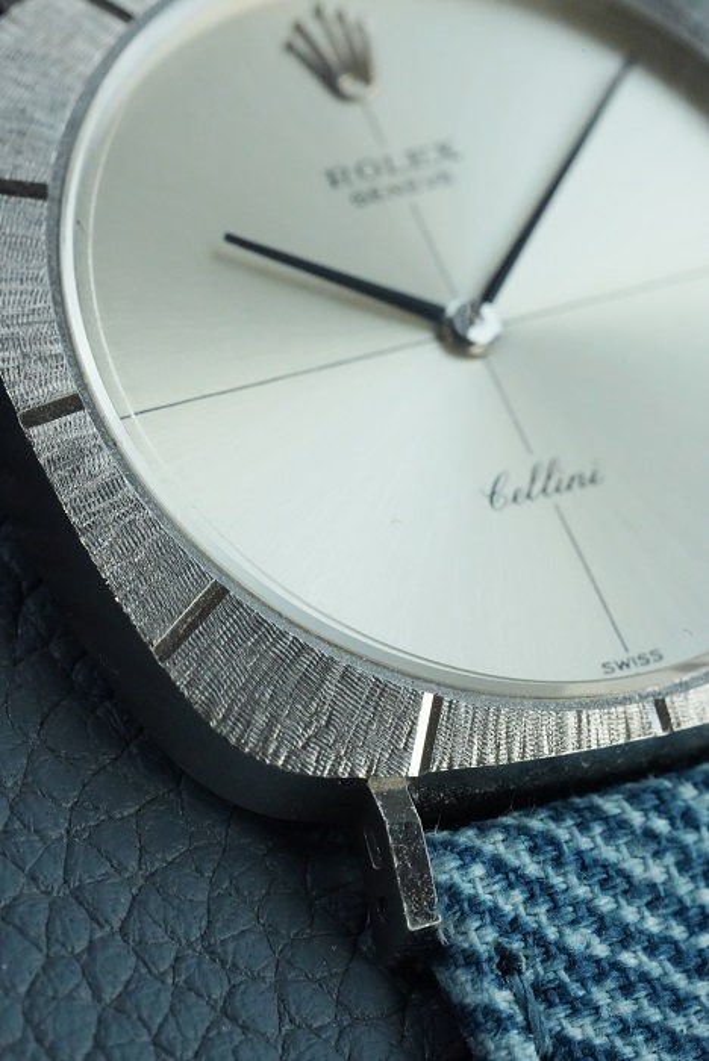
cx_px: 354
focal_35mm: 105
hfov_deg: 13.1
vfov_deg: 19.4
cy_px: 530
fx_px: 3099
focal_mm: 105
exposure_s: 1/250
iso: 12800
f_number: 13
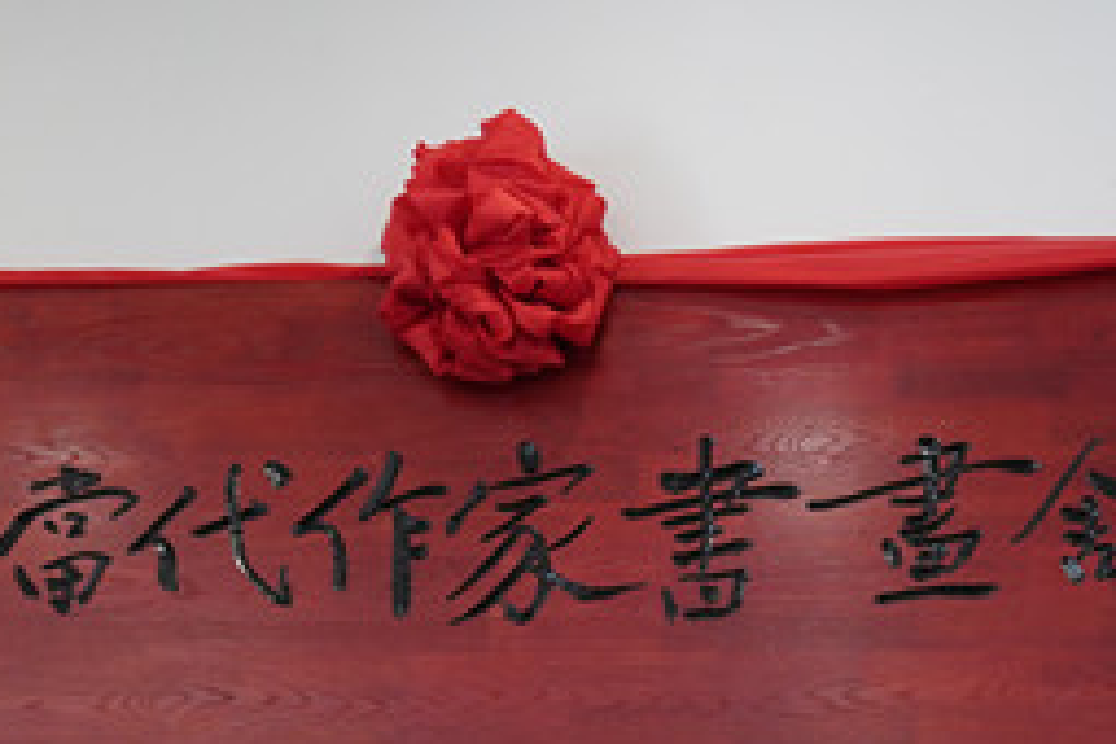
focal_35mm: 103
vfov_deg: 13.1
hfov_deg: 19.8
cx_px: 569
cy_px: 788
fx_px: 3193
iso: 1600
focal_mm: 41
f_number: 4
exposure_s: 1/160
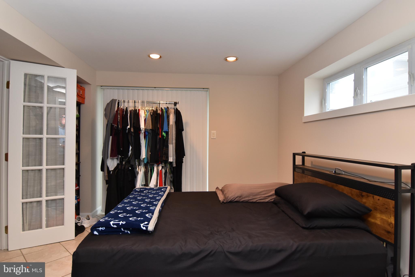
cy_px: 138
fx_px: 208
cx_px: 208
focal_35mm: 18
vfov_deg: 67.5
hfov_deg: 90.0
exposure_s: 1/80
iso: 800
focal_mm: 12
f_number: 8
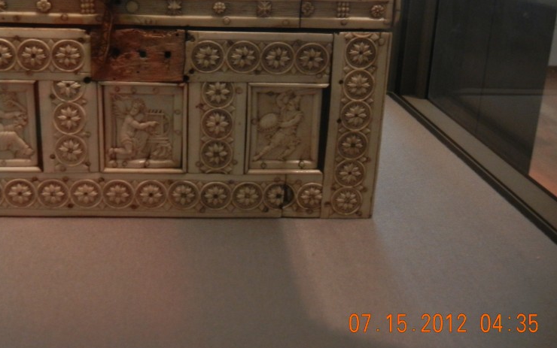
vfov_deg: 28.9
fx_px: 668
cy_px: 95
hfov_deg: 44.8
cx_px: 200
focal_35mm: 44
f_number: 3.5
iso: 400
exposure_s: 1/15.3
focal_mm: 5.4
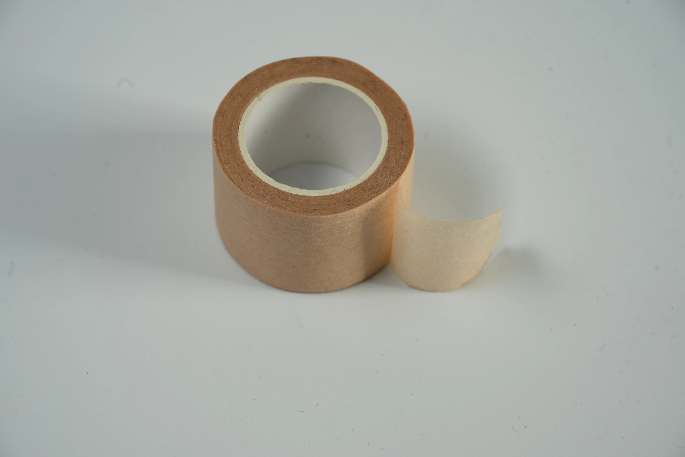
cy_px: 228
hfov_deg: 17.1
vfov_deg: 11.4
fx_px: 2283
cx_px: 342
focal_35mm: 120
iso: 100
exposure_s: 1/125
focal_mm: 120
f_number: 11
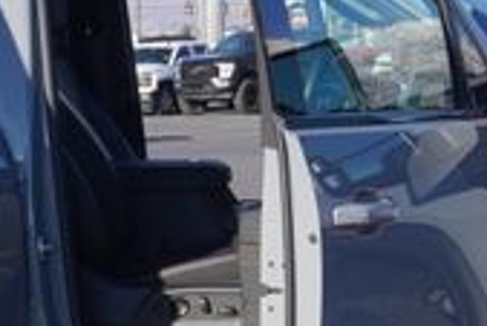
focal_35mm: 148
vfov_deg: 9.3
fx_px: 2004
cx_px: 346
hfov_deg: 13.8
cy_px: 265
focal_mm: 26
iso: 100
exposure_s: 1/200
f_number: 8
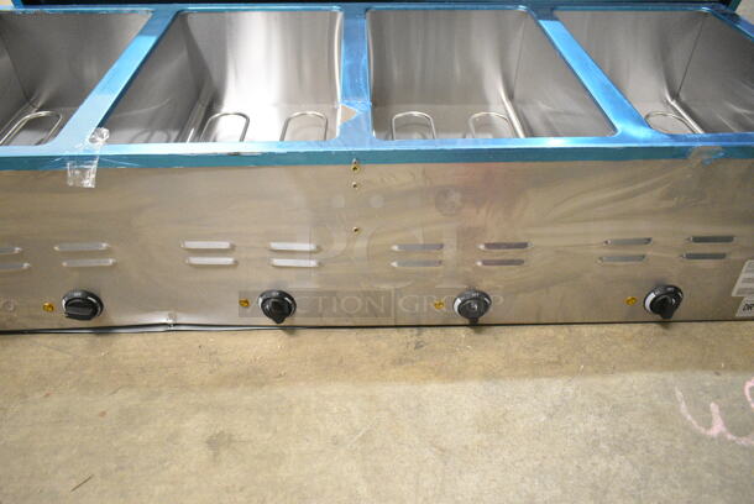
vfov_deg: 48.0
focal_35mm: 27
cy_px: 252
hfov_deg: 67.3
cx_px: 377
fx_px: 566
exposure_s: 1/80
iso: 6400
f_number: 4.5
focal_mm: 18
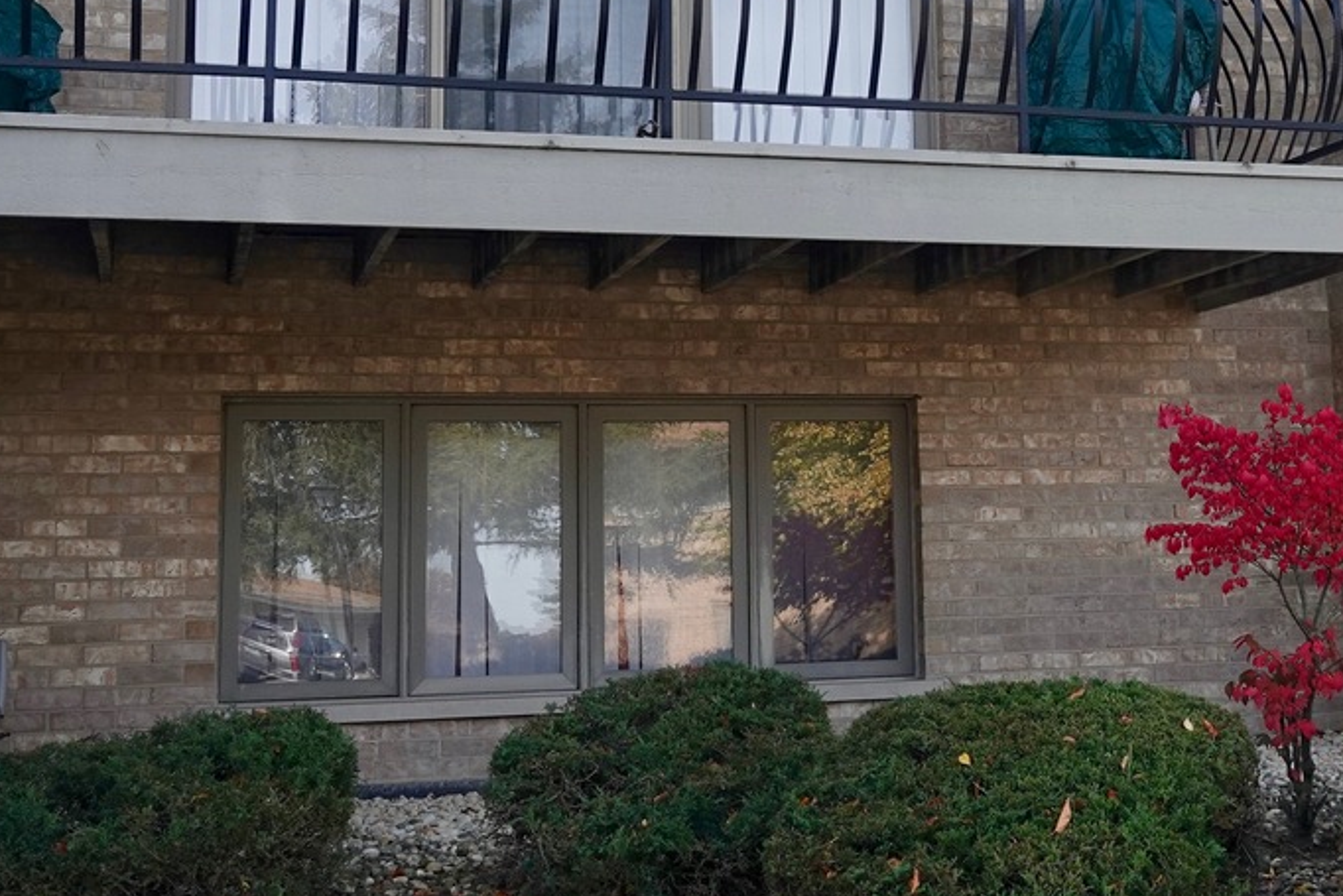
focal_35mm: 57
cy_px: 223
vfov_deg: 23.5
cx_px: 906
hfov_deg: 34.7
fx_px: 2127
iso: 100
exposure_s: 1/320
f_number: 4
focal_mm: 8.8
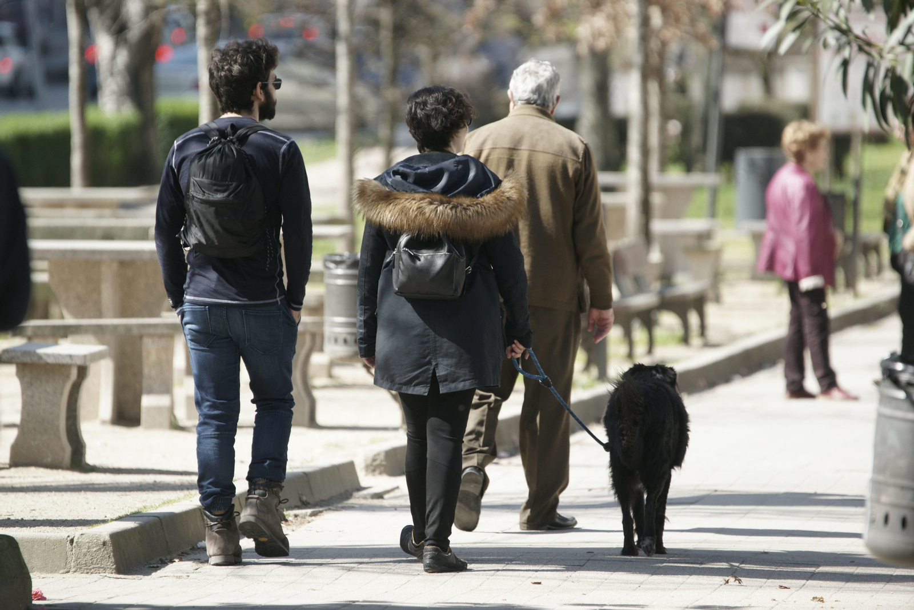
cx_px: 457
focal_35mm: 400
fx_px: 10159
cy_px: 305
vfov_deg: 3.4
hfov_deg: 5.2
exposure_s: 1/500
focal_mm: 400
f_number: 5.6
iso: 400
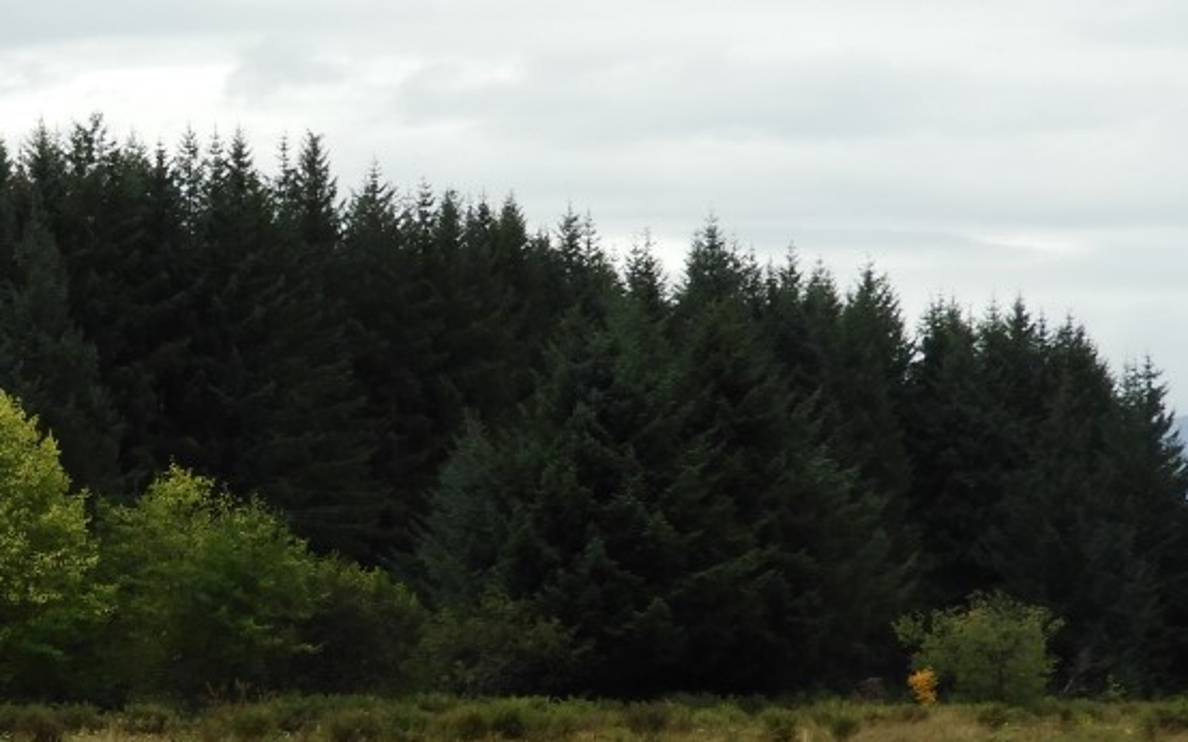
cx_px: 30
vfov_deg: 6.8
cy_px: 806
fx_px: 6247
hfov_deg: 10.8
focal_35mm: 193
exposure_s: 1/500
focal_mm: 12.5
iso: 100
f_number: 4.5
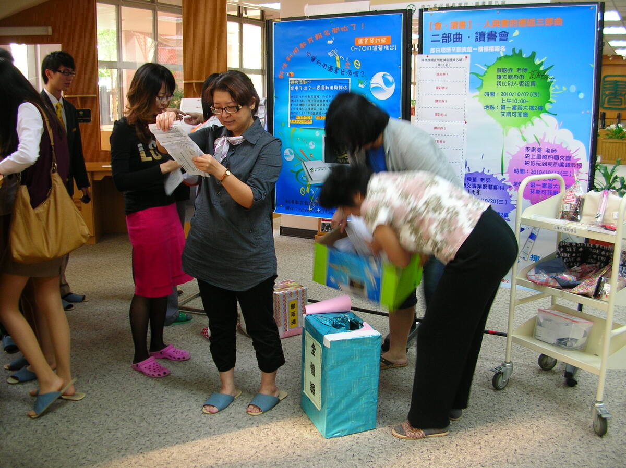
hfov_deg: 52.7
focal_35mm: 35
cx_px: 313
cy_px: 234
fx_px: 632
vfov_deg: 40.6
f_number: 2.8
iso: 50
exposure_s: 1/10.4
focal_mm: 5.8
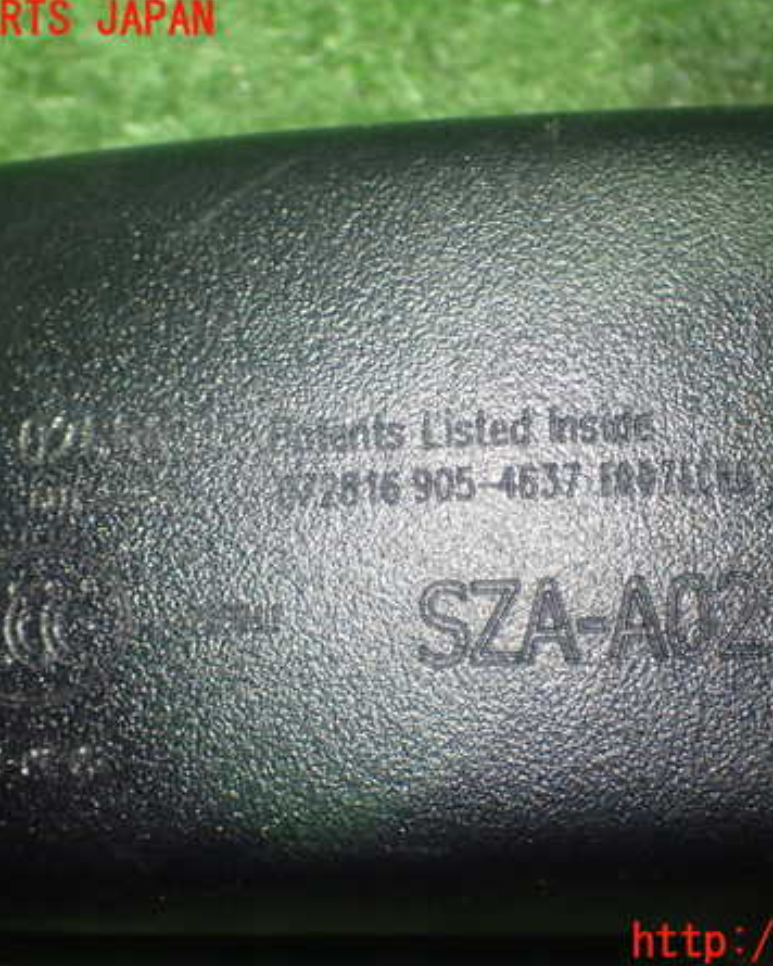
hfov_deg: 30.2
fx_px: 1430
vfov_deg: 37.3
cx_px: 471
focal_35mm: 50
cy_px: 482
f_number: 2.7
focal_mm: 6.83
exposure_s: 1/40
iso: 640
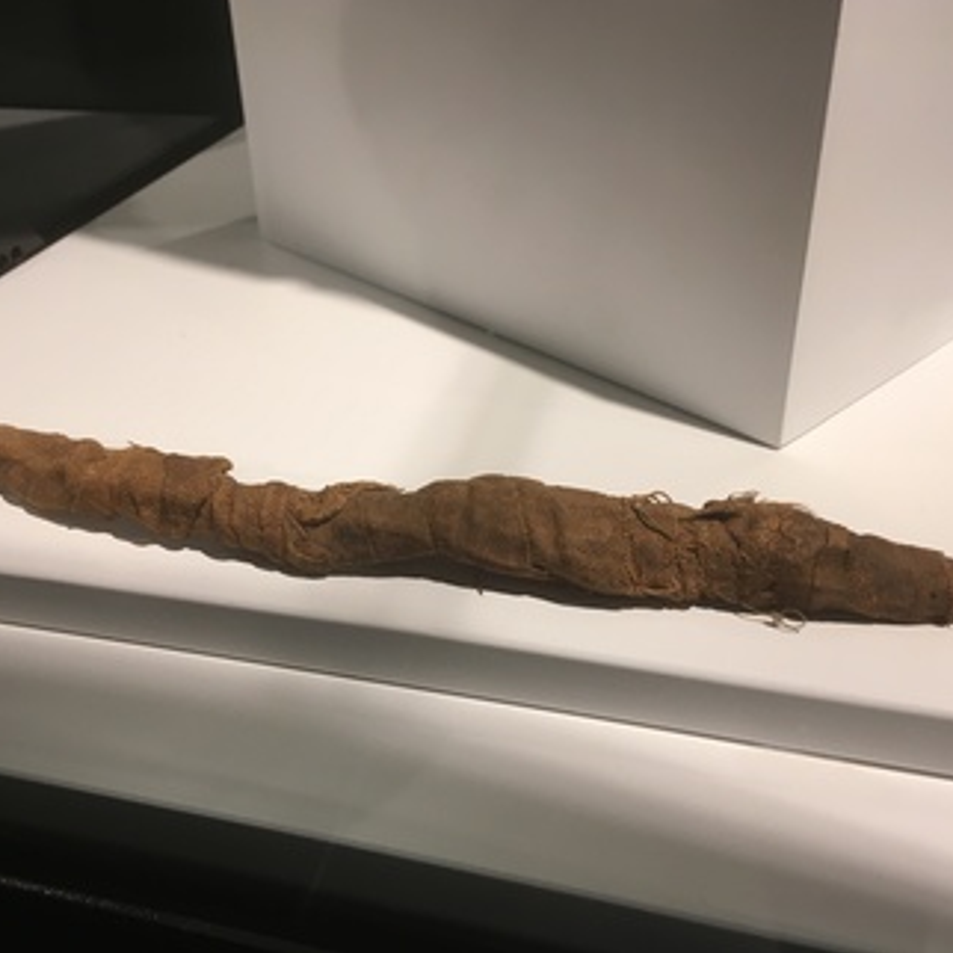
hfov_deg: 47.2
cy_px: 468
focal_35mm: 35
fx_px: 1090
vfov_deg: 47.2
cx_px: 435
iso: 64
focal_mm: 4.15
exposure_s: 1/33
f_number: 2.2
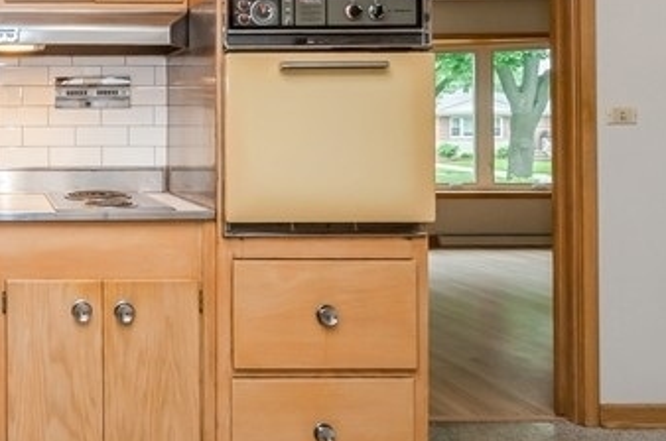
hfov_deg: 41.5
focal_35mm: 40
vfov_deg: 32.7
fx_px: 739
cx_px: -16
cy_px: 120
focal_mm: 15
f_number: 8
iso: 200
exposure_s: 1/13
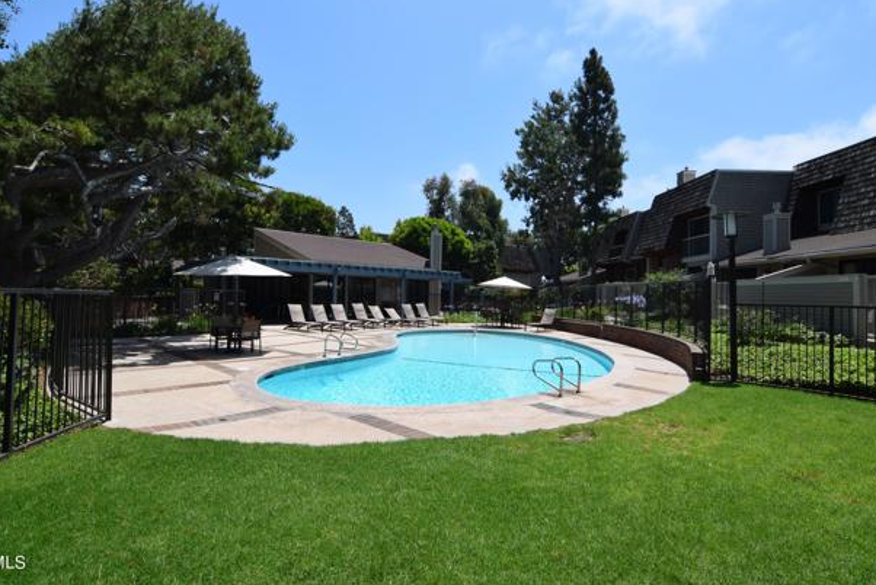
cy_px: 280
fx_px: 427
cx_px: 429
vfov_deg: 68.8
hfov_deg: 91.5
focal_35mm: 18
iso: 200
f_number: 10
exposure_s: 1/400
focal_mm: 11
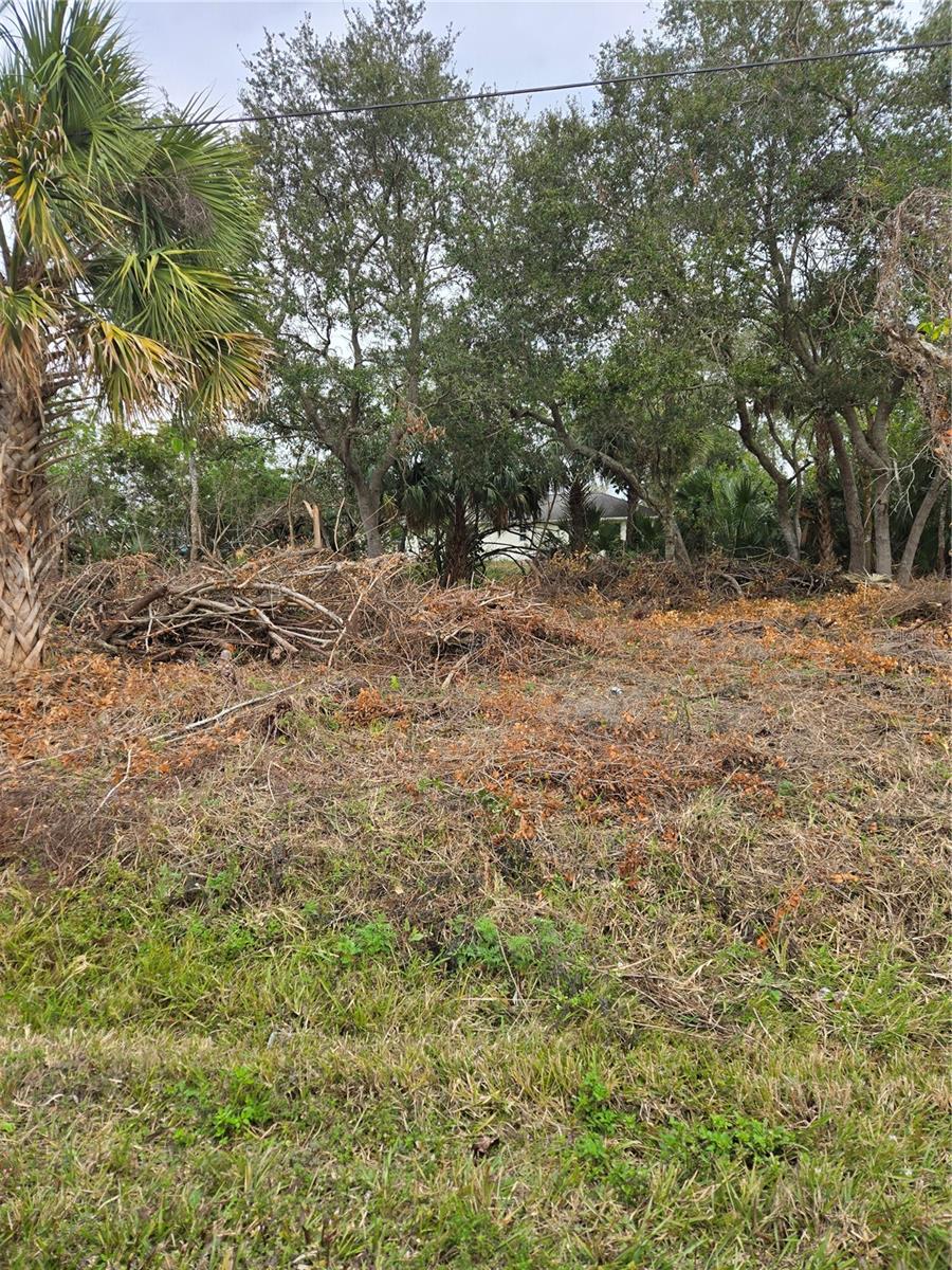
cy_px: 635
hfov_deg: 58.9
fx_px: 843
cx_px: 476
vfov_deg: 73.9
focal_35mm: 23
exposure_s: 1/986
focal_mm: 5.4
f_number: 1.8
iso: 25
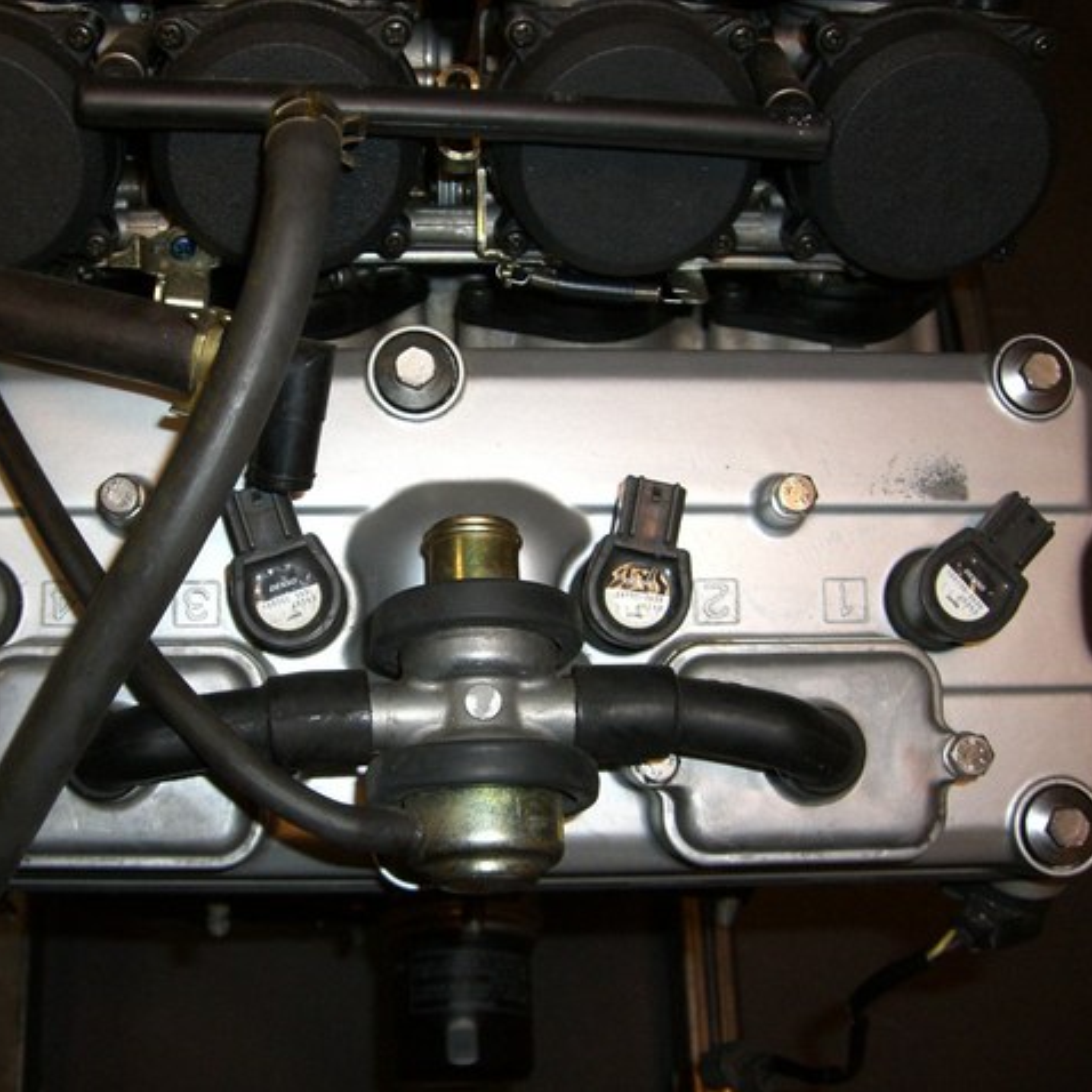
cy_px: 546
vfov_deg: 37.6
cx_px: 416
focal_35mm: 45
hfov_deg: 37.3
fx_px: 1606
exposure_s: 1/60
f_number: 2.7
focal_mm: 6.2
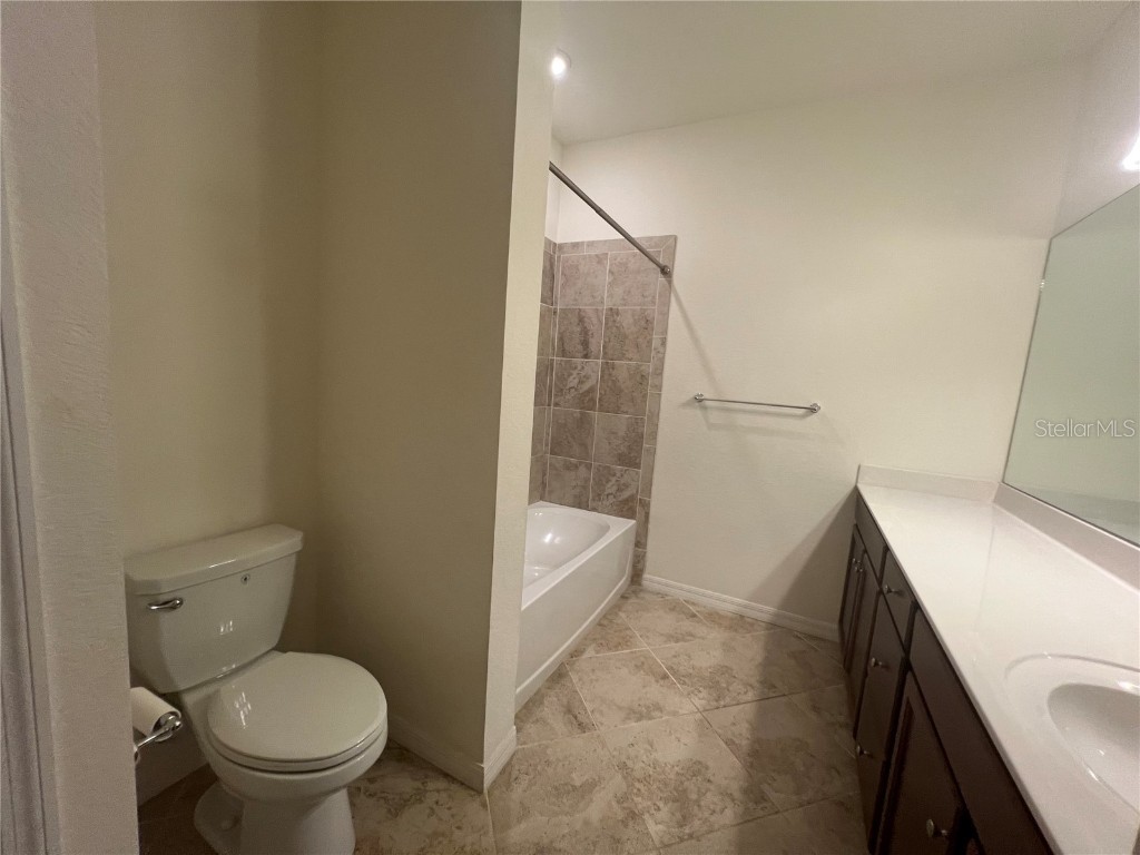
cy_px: 428
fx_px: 428
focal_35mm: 13
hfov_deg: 106.2
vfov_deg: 89.9
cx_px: 570
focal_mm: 1.57
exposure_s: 1/120
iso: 160
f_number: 1.8
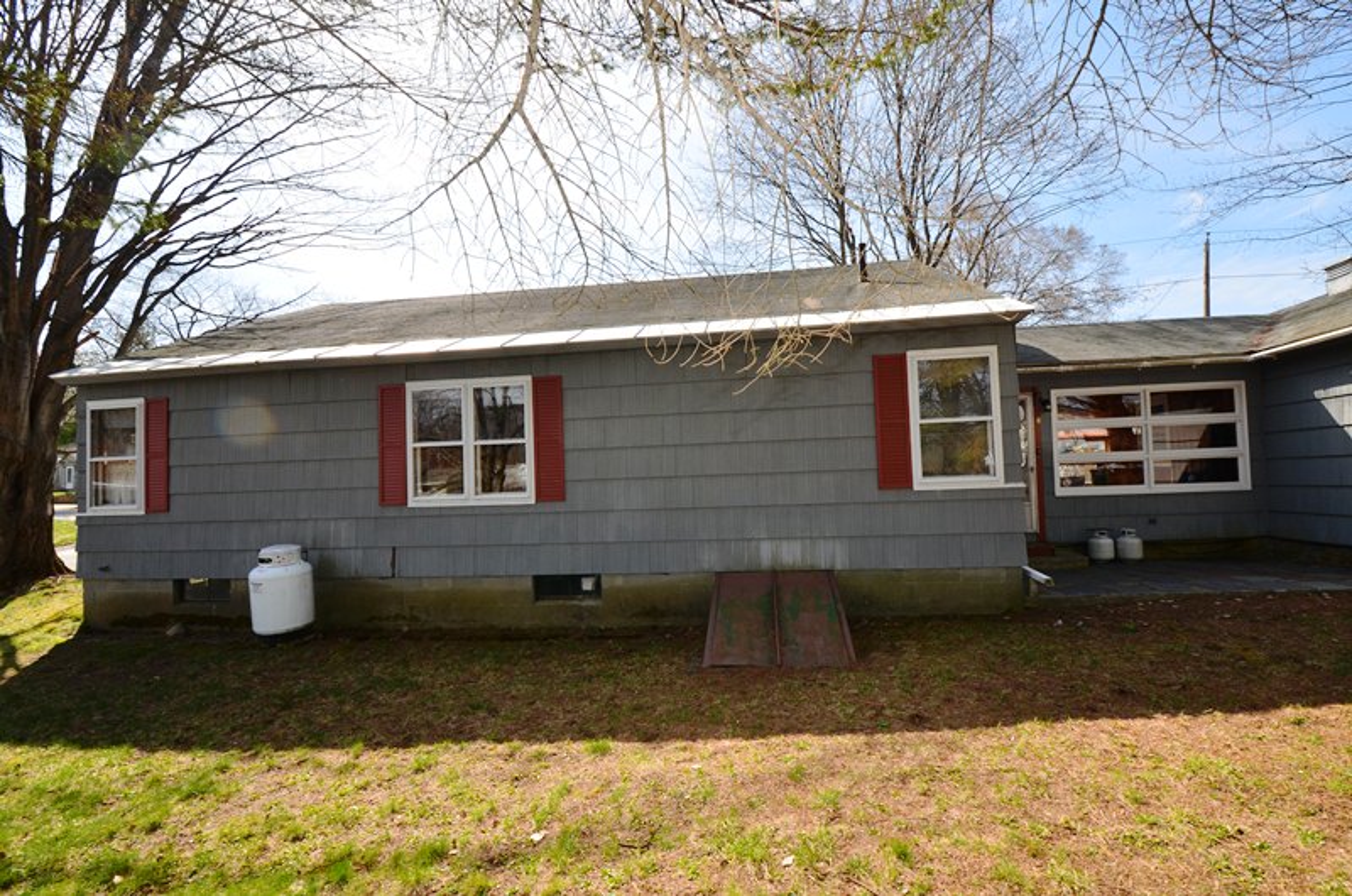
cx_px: 676
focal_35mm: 15
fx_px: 562
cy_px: 448
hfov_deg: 100.5
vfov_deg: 77.1
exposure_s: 1/200
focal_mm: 10
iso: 200
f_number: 10
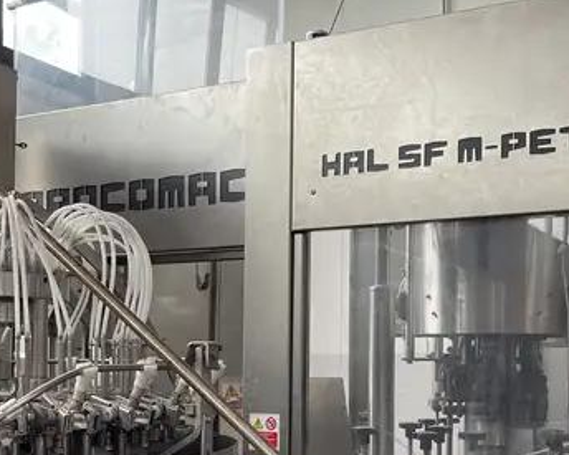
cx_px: 293
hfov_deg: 32.0
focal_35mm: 59
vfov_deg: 25.4
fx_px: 993
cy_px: 357
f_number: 1.6
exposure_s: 1/121
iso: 100
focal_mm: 5.1
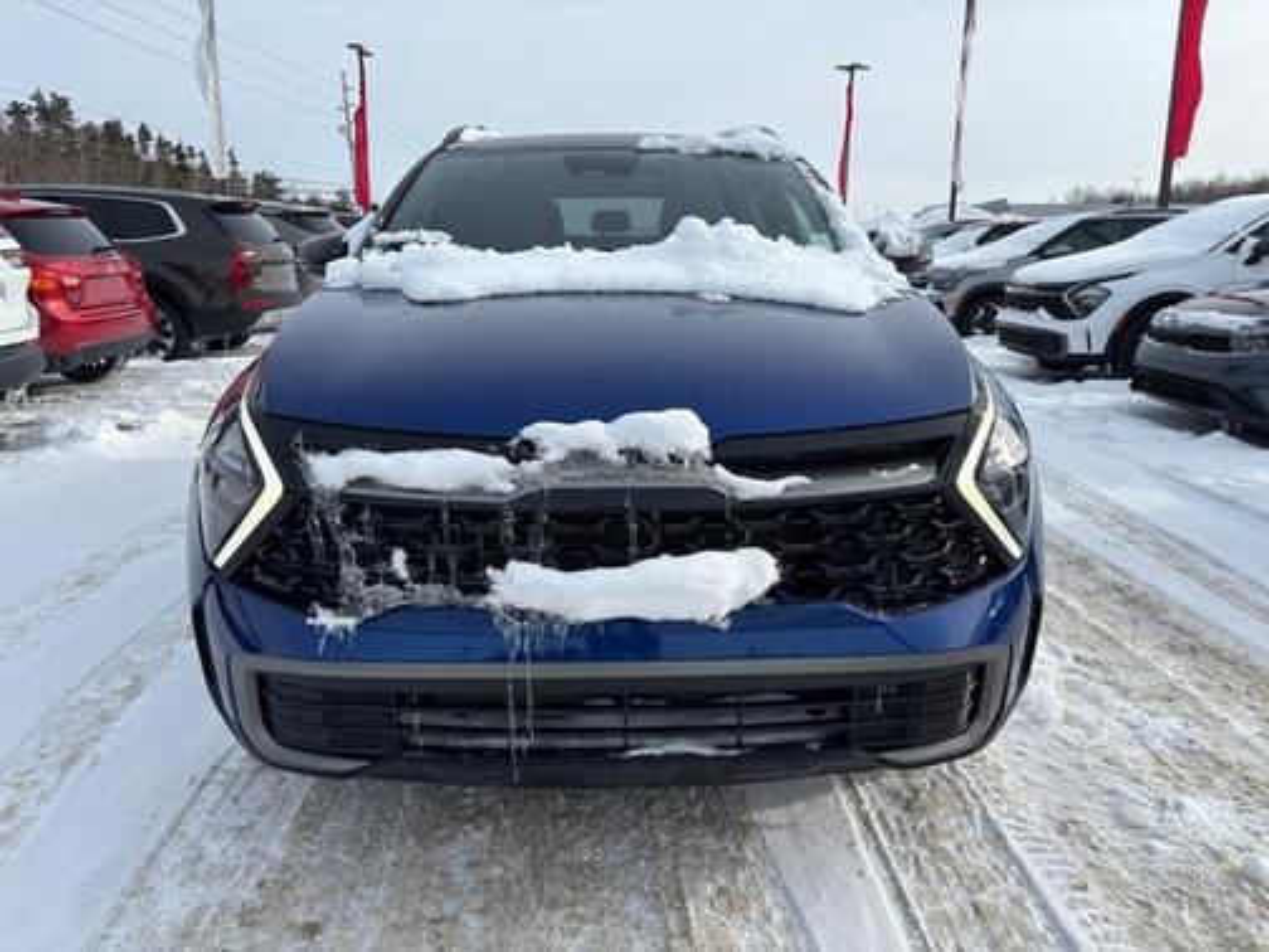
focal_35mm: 26
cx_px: 634
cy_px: 476
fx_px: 953
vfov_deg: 53.1
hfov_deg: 67.3
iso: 50
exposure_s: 1/3205
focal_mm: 5.96
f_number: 1.6
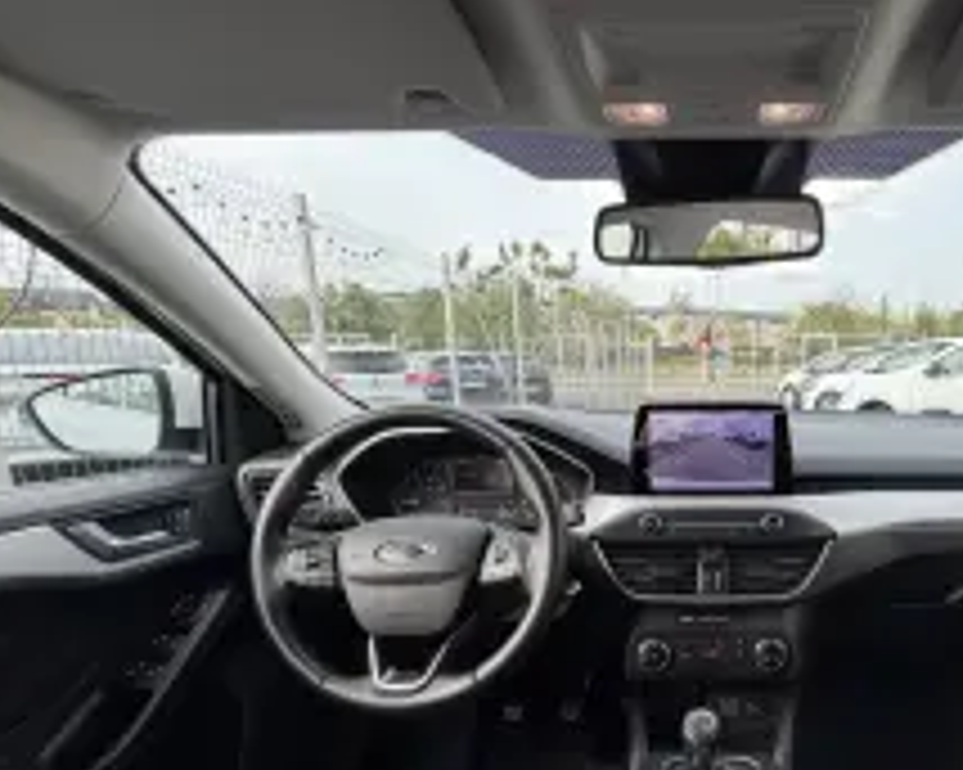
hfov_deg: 68.4
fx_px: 655
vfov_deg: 59.4
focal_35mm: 23
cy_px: 513
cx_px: 711
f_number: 2.2
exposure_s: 1/264
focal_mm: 2.22
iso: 50
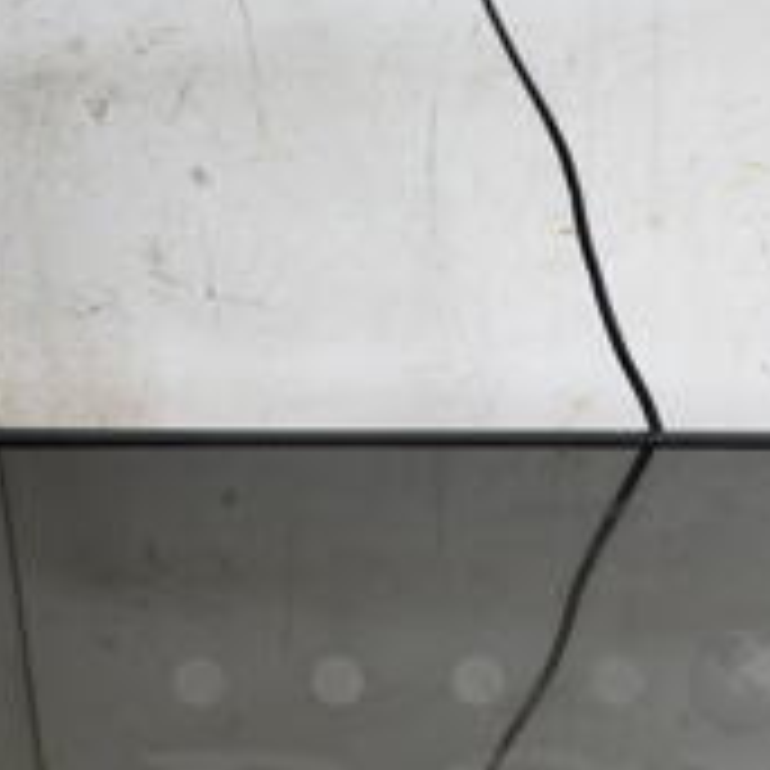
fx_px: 2064
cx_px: 477
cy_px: 865
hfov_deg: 21.1
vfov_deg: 20.1
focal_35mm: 82
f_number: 3.5
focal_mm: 18
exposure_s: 1/30
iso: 250
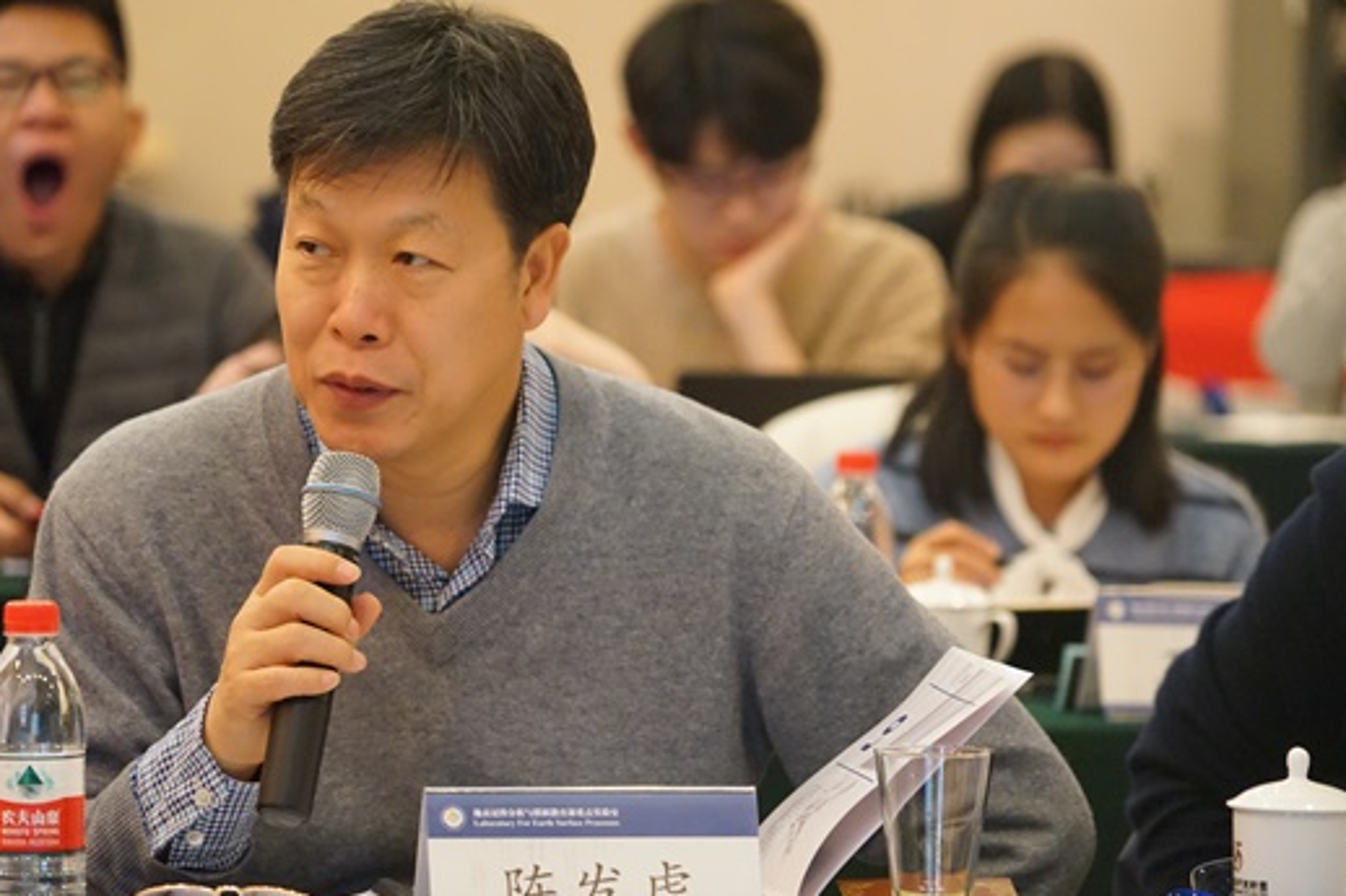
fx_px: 10390
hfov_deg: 7.4
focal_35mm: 278
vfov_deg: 4.9
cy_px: 467
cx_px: 626
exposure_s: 1/50
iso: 6400
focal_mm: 240
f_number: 6.3
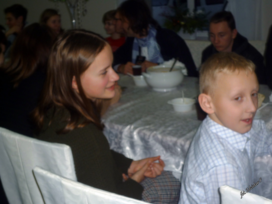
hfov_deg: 36.2
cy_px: 102
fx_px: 416
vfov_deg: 27.5
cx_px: 136
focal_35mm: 53
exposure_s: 1/40
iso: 80
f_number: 4.3
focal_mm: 9.3
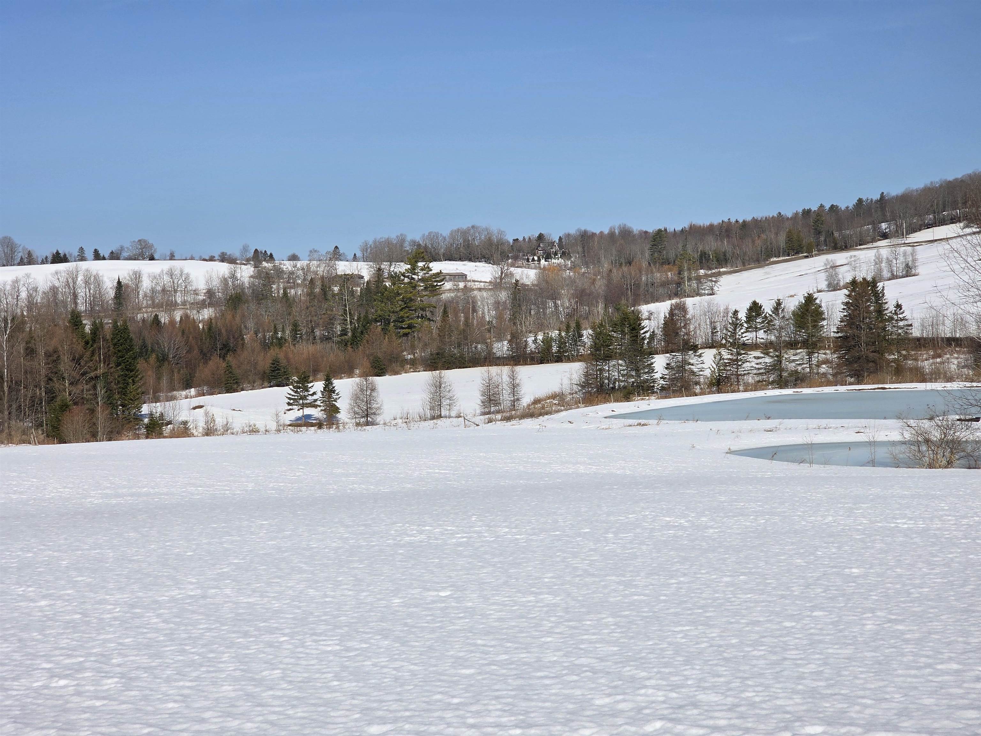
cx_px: 490
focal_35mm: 69
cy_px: 368
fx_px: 1955
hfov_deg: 28.2
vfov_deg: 21.3
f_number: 2.4
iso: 50
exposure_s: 1/3869
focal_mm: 7.9
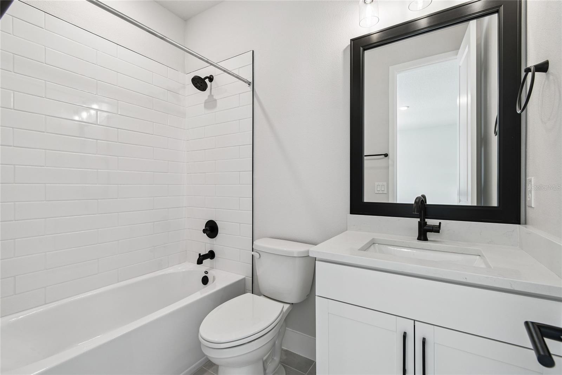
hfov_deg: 100.4
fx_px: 234
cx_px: 281
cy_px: 188
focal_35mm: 15
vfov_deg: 77.3
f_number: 7.1
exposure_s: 1/10
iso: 100
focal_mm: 10
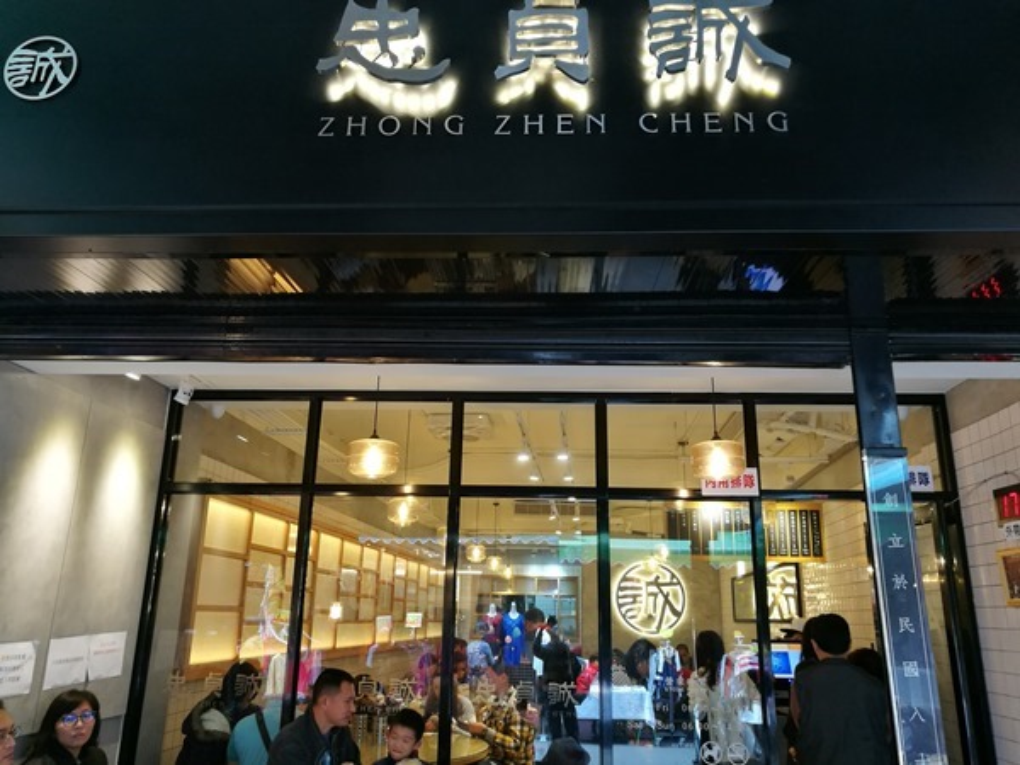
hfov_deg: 65.3
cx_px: 510
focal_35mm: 27
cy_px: 382
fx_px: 796
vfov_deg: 51.4
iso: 200
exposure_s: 1/33.3
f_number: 2.2
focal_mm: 4.5
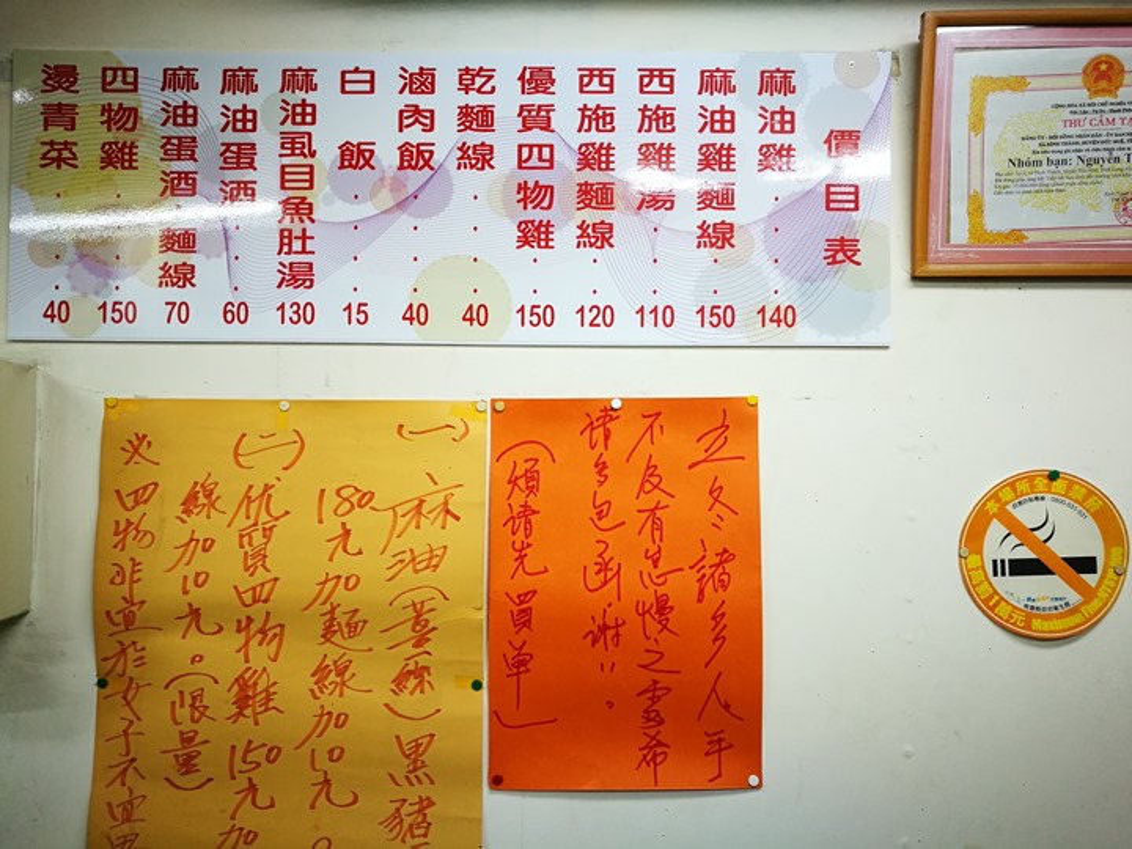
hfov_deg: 65.3
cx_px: 566
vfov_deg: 51.4
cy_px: 424
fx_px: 883
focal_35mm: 27
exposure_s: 1/30
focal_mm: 4.5
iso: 200
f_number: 2.2
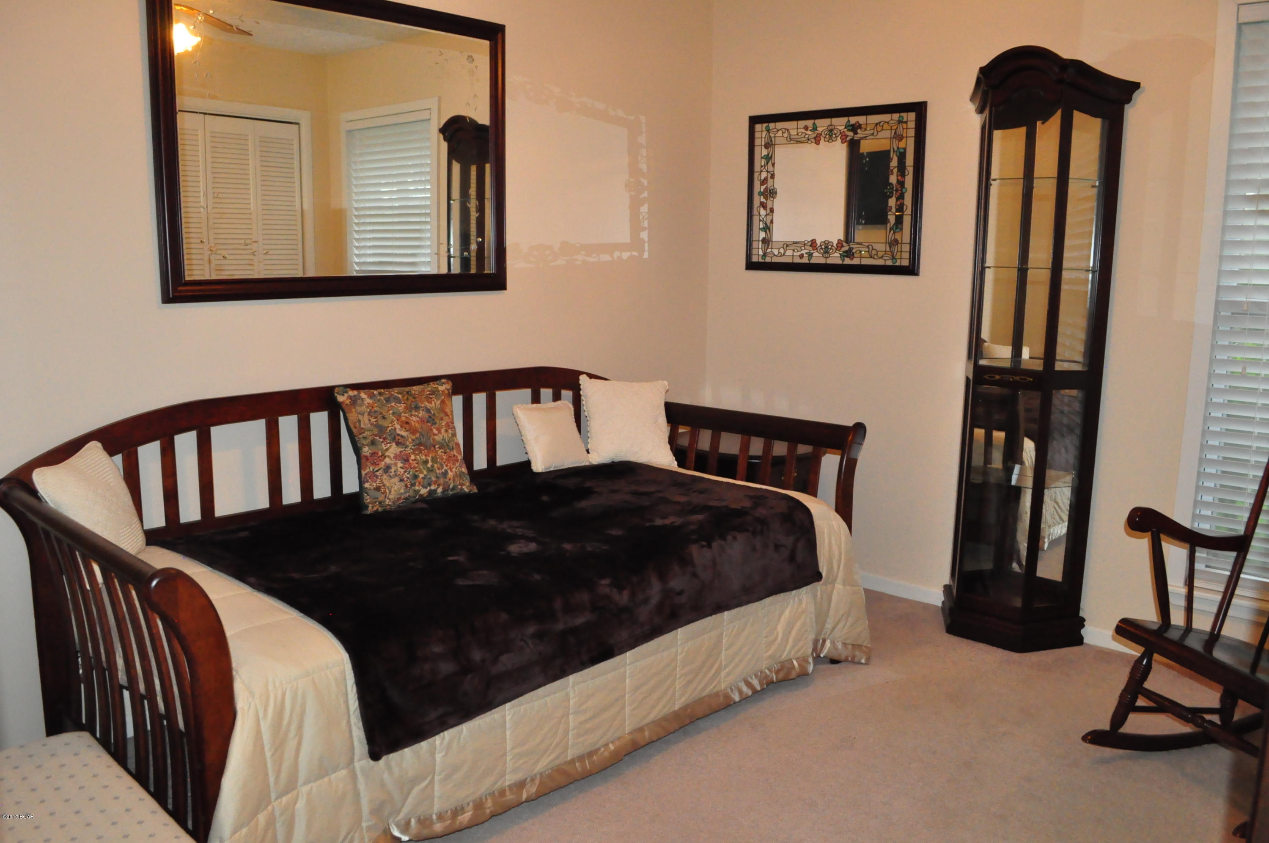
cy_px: 422
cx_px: 634
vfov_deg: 47.8
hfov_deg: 67.4
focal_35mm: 27
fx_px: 951
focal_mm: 18
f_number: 7.1
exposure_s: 1/60
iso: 3200
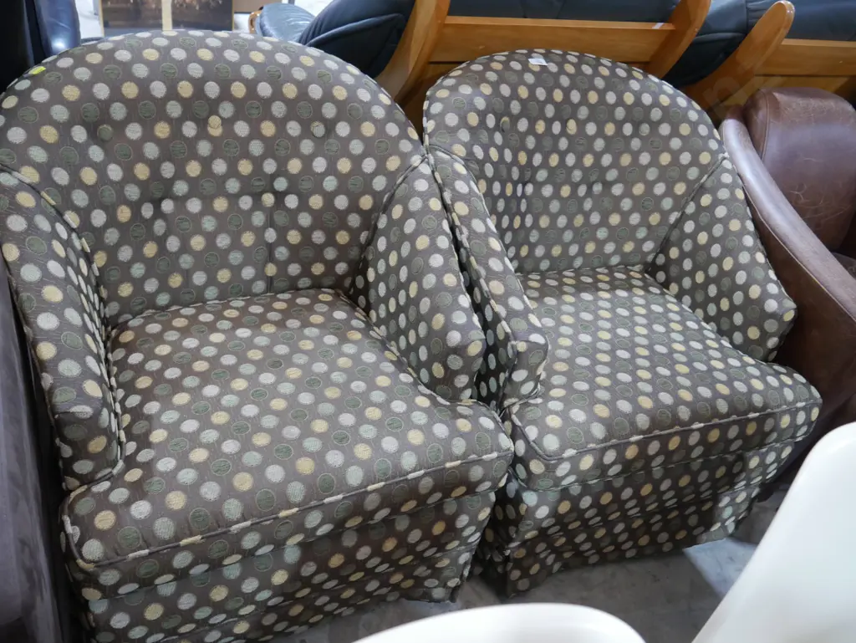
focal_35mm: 32
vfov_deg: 44.2
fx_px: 792
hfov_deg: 56.8
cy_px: 322
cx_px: 428
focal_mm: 16
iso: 1250
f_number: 3.6
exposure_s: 1/60
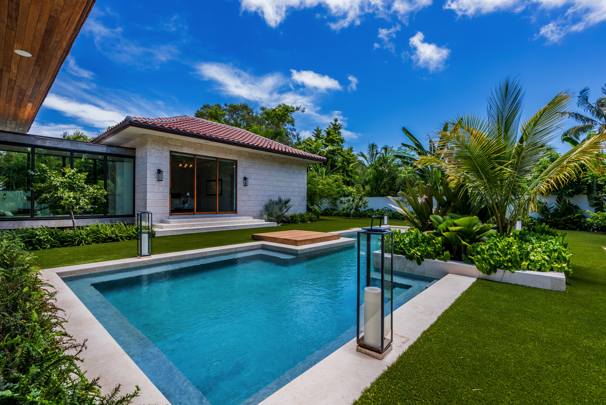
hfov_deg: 93.3
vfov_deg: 70.5
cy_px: 202
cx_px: 303
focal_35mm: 17
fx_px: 286
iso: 125
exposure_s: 1/100
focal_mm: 17
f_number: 10
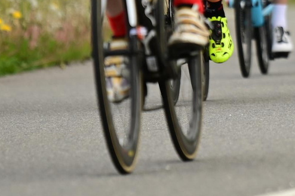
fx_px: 8494
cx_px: 279
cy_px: -158
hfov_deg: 2.0
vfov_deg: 1.3
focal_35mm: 1037
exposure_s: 1/1600
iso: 160
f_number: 2.8
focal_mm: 200
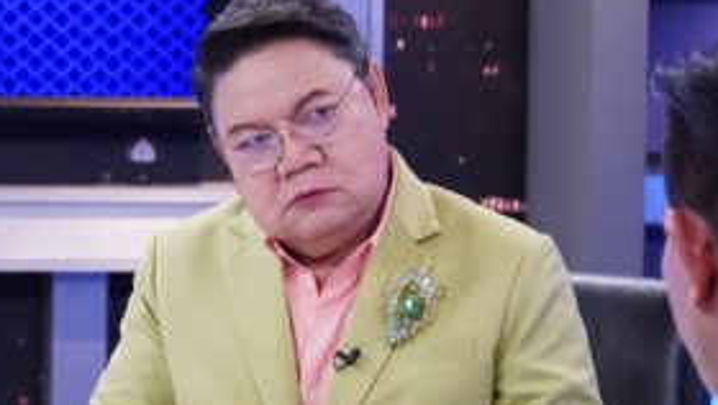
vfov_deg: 5.1
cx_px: 392
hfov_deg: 9.1
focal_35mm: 238
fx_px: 4535
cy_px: 219
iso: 3200
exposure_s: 1/160
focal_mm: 91
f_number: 7.1
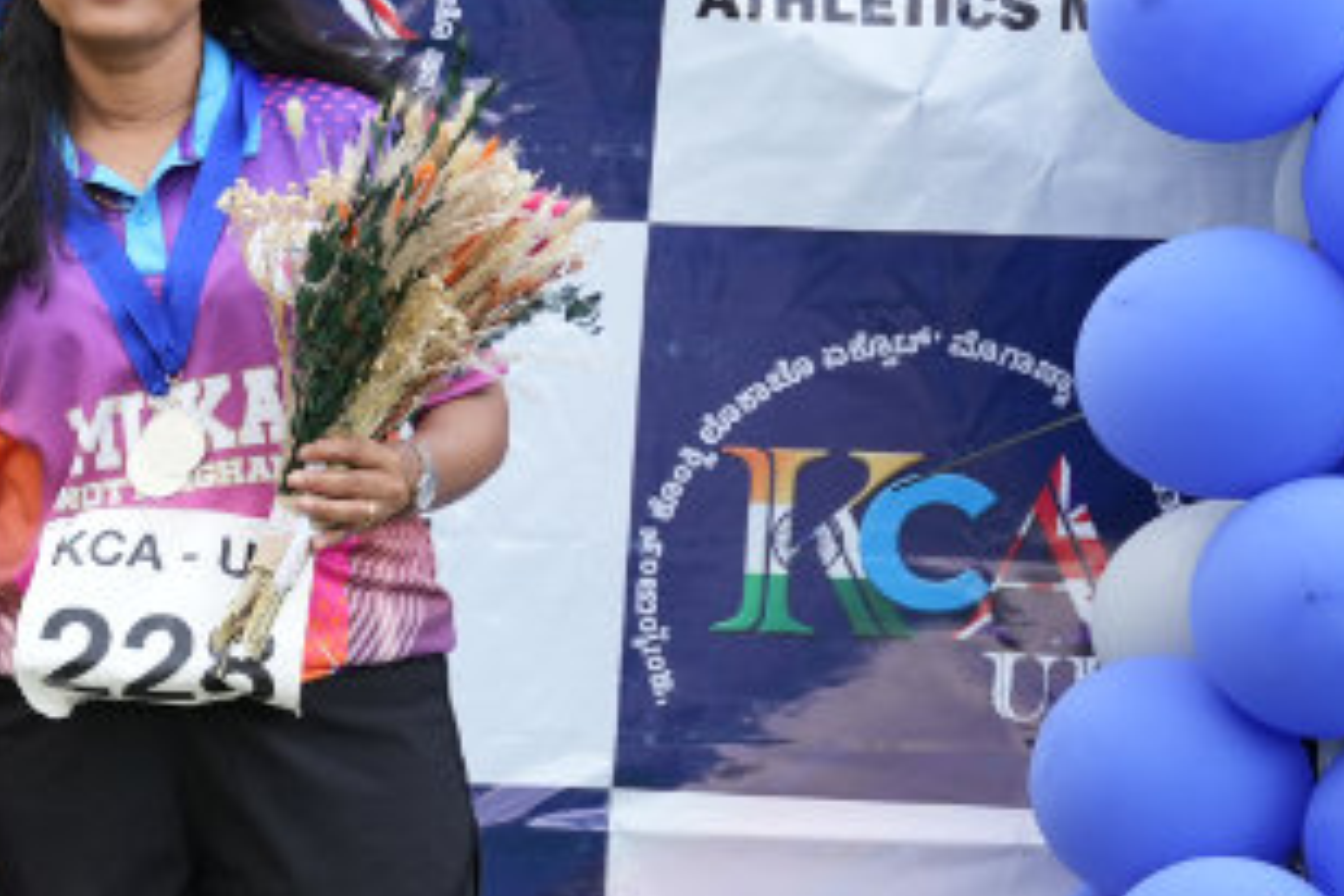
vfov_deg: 11.3
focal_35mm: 120
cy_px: 846
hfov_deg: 16.1
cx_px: -444
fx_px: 4492
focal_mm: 36.4
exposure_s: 1/250
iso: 250
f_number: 2.8
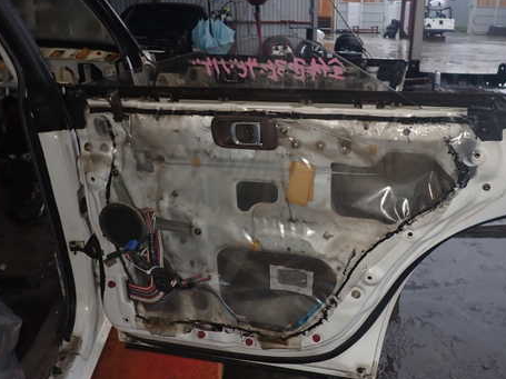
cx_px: 320
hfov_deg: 54.7
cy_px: 190
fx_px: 482
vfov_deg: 42.9
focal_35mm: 33
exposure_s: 1/30
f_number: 5.6
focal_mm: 4.5
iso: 200
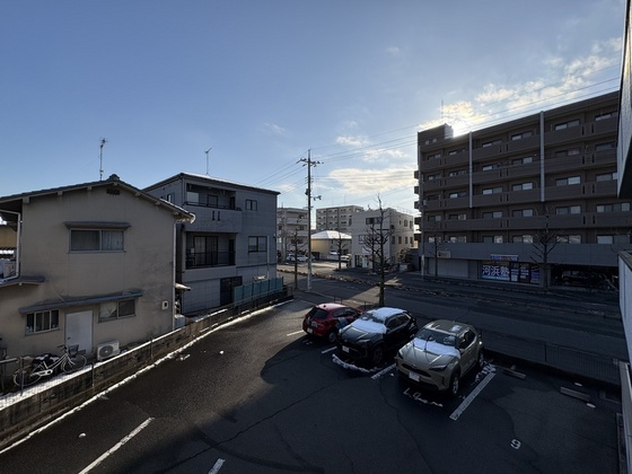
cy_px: 237
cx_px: 316
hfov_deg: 102.1
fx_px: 256
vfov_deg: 85.7
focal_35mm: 14
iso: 50
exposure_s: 1/2985
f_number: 2.2
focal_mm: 2.22
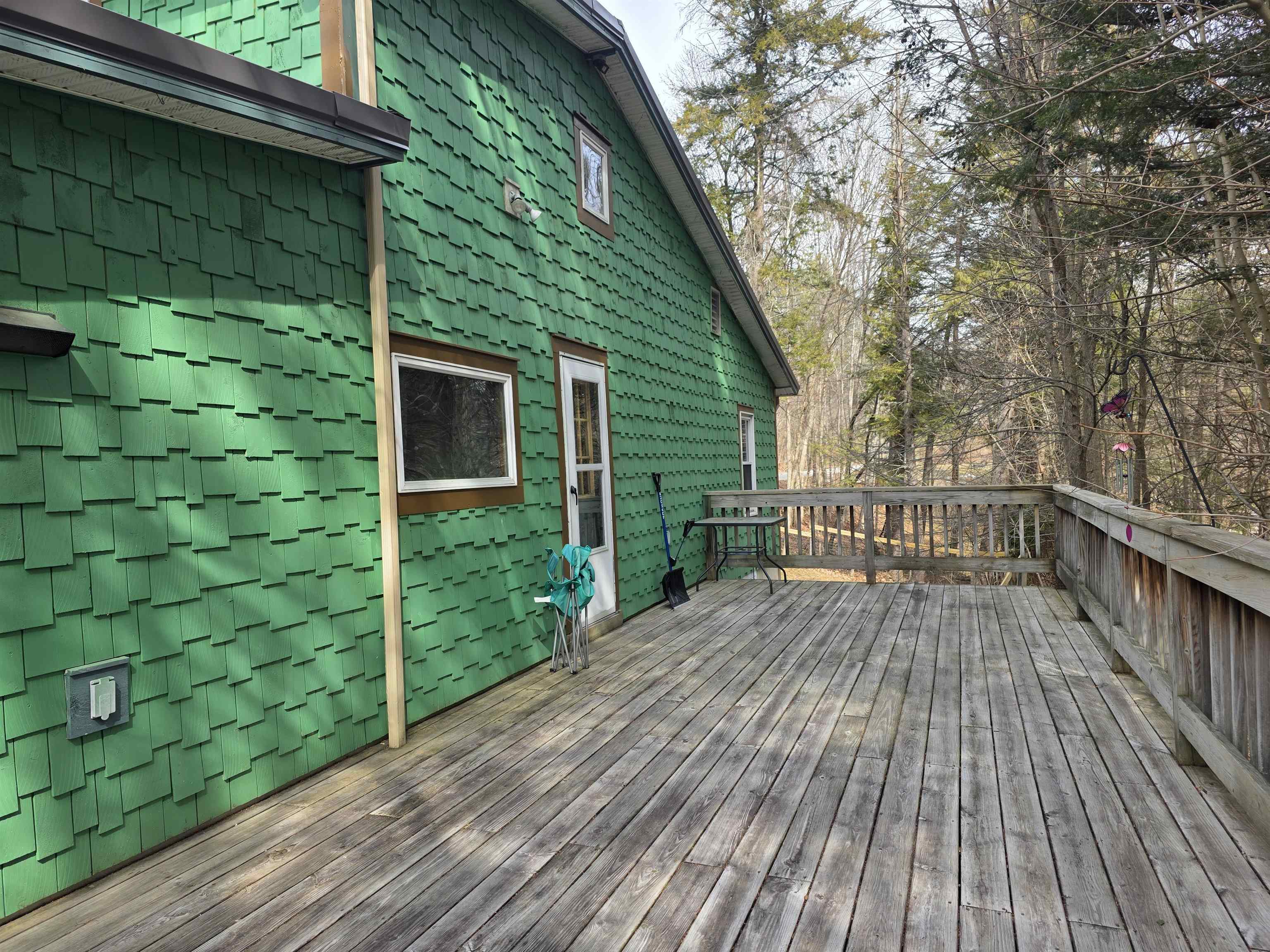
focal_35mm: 23
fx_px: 844
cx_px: 635
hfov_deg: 73.9
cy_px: 476
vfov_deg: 58.9
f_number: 1.7
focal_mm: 6.3
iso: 80
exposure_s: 1/1272
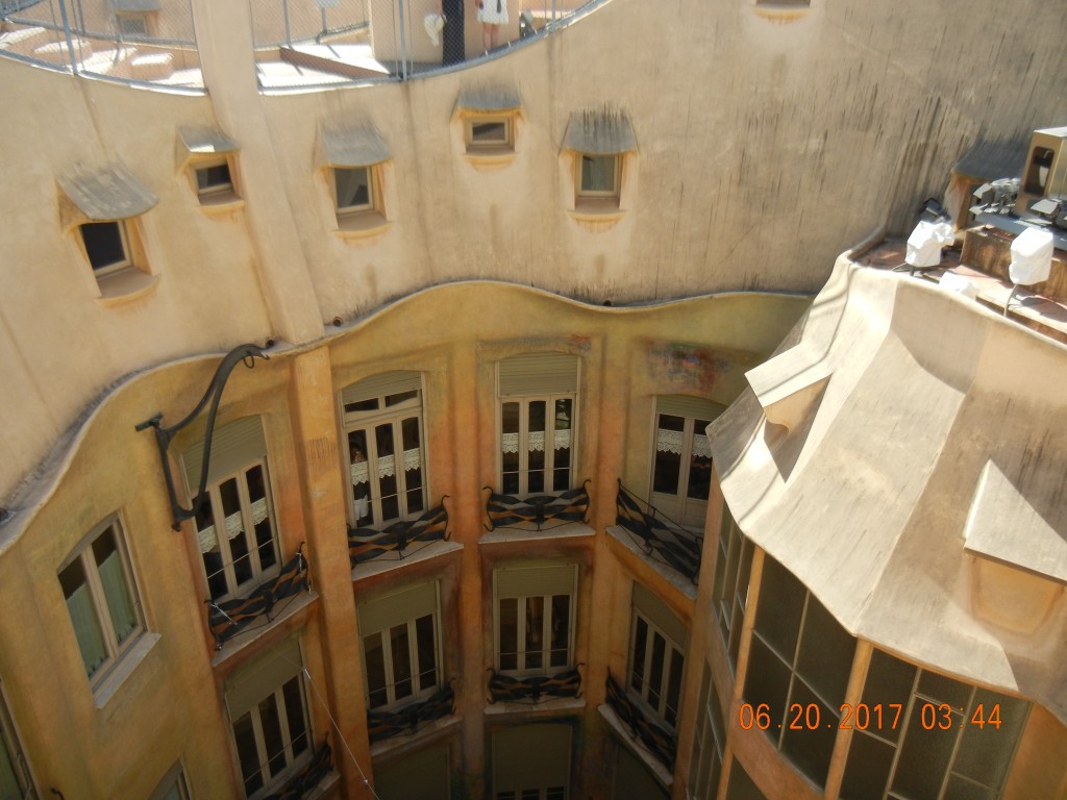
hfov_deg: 60.0
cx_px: 534
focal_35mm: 30
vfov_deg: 46.8
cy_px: 400
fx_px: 925
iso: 160
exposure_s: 1/511
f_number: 3.5
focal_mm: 5.4
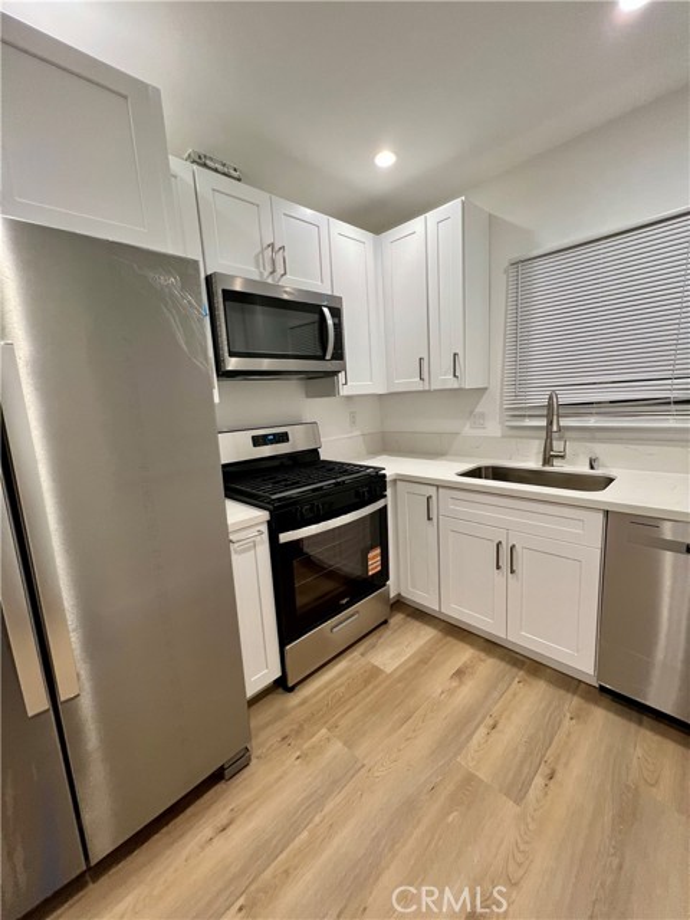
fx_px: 346
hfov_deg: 89.9
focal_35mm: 13
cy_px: 460
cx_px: 345
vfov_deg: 106.2
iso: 200
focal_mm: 1.57
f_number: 1.8
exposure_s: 1/120
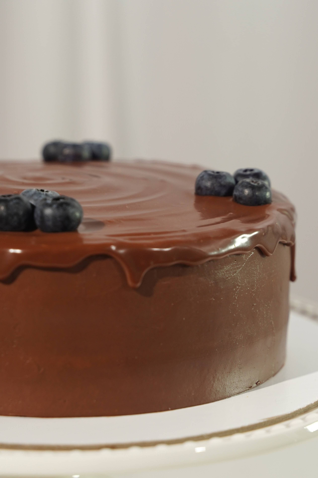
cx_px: 159
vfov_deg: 18.3
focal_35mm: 112
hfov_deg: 12.2
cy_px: 239
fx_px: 1484
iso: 800
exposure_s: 1/160
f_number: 4.5
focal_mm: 75
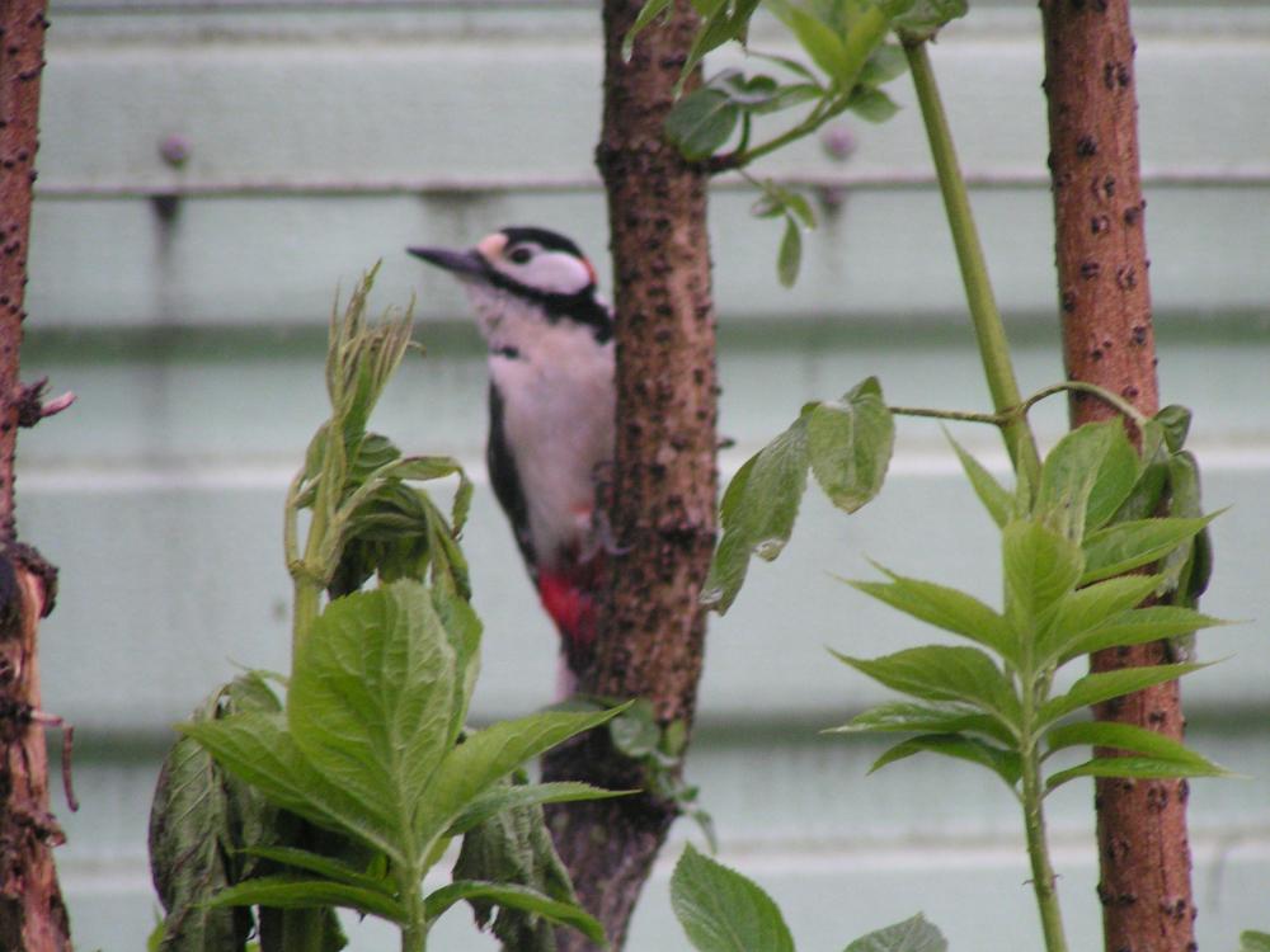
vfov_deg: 3.9
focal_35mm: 380
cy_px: 476
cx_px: 635
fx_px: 13942
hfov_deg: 5.2
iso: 200
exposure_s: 1/50
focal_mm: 58
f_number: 3.5
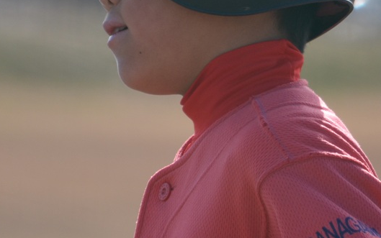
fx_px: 11072
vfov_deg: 1.2
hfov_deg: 2.0
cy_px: 106
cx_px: 169
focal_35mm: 1066
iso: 400
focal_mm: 300
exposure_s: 1/1250
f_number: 5.6
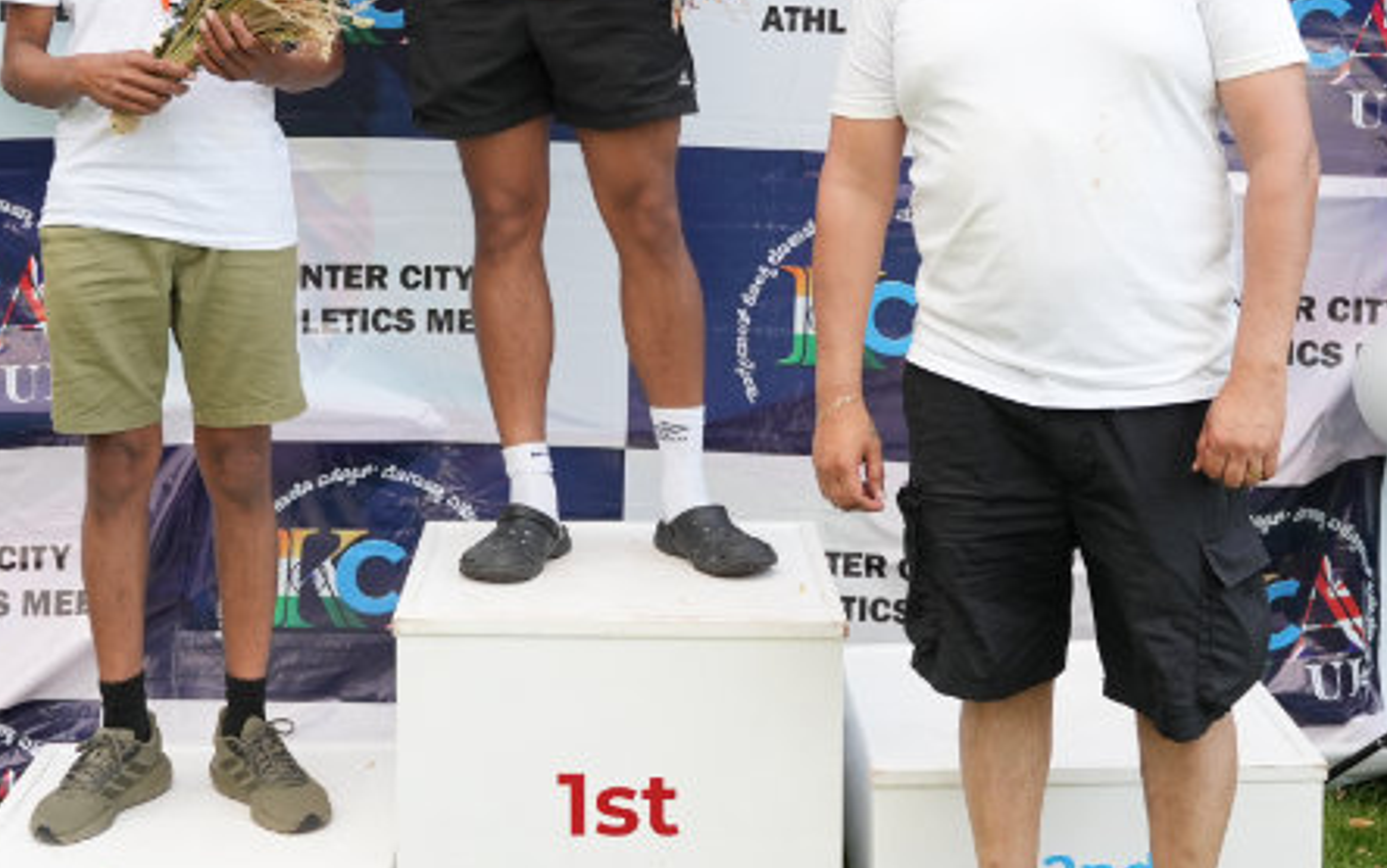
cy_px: 167
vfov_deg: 18.5
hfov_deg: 29.5
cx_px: 622
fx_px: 2634
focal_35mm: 70
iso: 250
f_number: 2.8
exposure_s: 1/400
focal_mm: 29.7
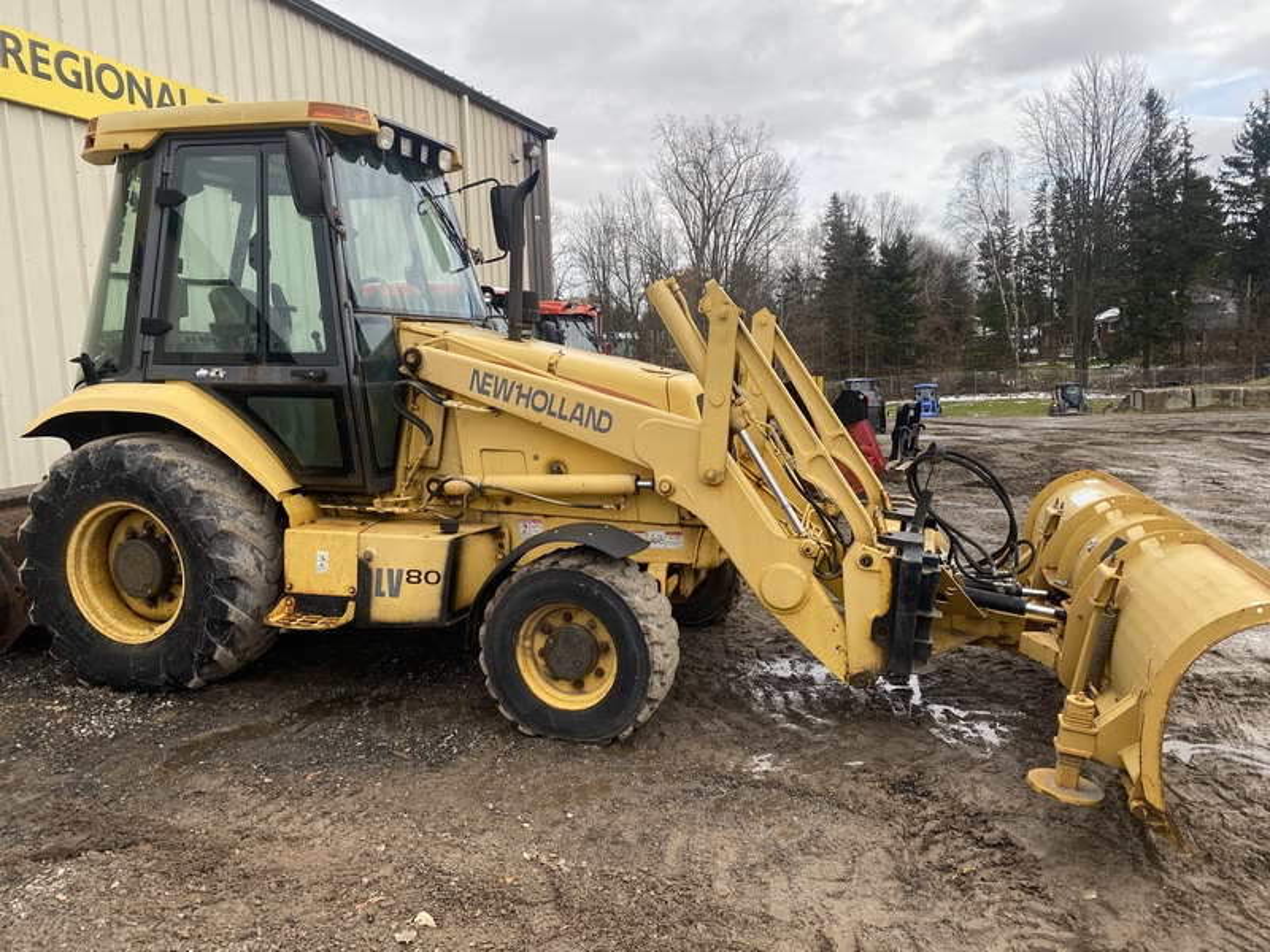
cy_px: 476
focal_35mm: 26
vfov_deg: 53.1
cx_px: 635
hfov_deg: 67.3
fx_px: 954
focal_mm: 4.25
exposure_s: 1/389
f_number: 1.8
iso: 32
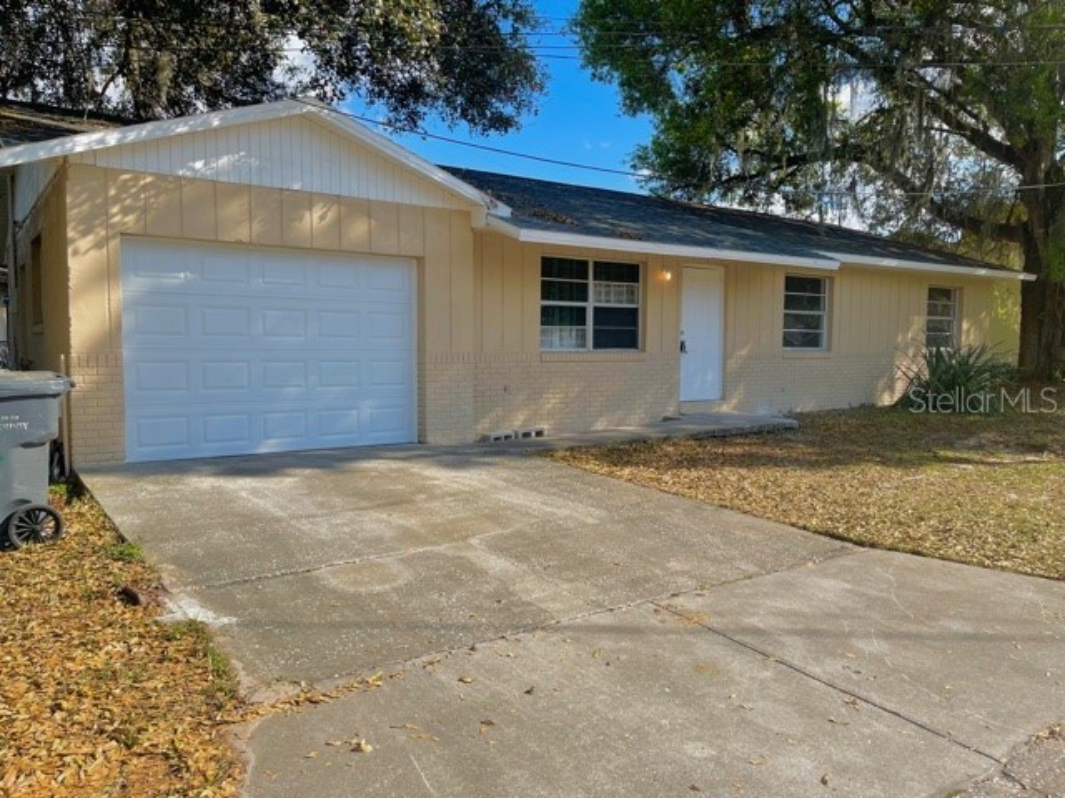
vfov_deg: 53.1
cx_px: 532
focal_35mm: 26
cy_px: 399
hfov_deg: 67.3
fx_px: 800
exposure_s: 1/1976
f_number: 1.6
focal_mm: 5.1
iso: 32
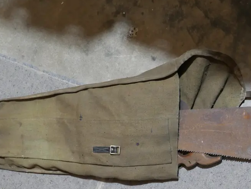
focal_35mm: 69
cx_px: 166
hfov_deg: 28.0
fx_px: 500
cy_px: 129
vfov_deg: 21.2
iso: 640
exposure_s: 1/60
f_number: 4.7
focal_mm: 22
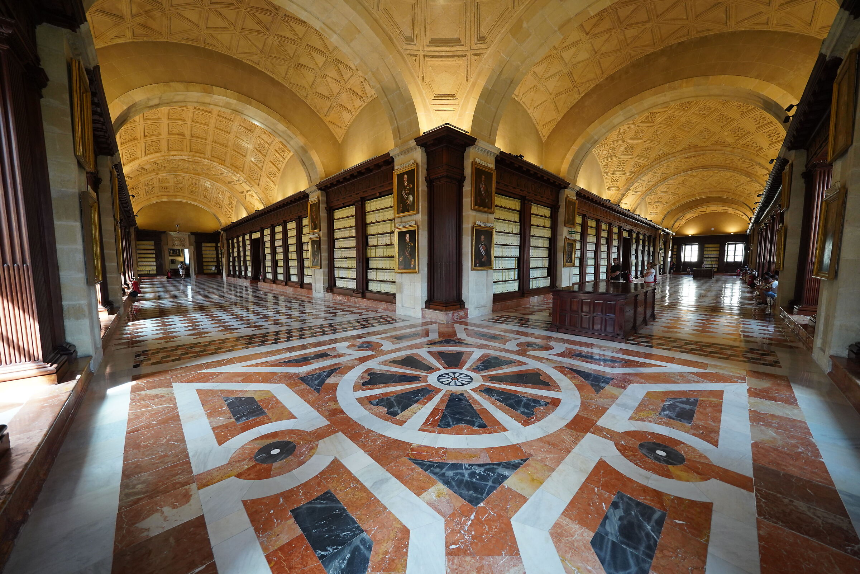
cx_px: 430
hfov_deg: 112.6
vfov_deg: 90.0
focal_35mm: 12
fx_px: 287
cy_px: 287
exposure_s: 1/160
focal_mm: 12
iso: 2000
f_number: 4
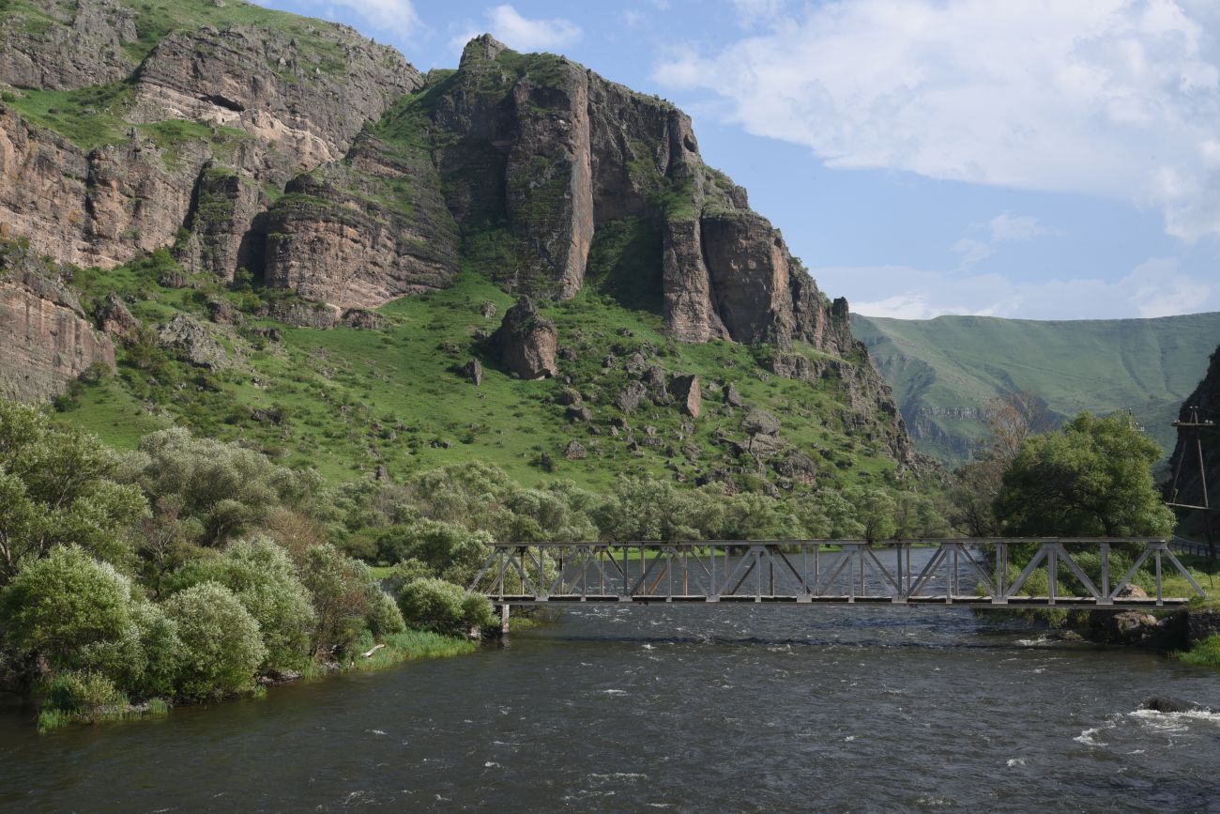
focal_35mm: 50
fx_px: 1695
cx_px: 610
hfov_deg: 39.6
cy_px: 407
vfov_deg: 27.0
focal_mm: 50
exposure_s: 1/125
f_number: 18
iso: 320
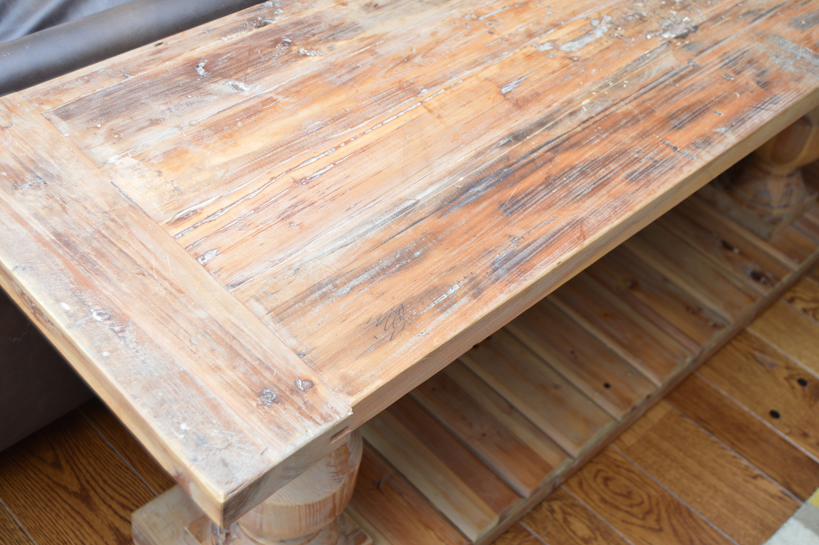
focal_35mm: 45
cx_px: 410
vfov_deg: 29.8
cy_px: 272
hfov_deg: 43.6
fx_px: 1023
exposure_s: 1/160
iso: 200
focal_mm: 30
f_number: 4.2
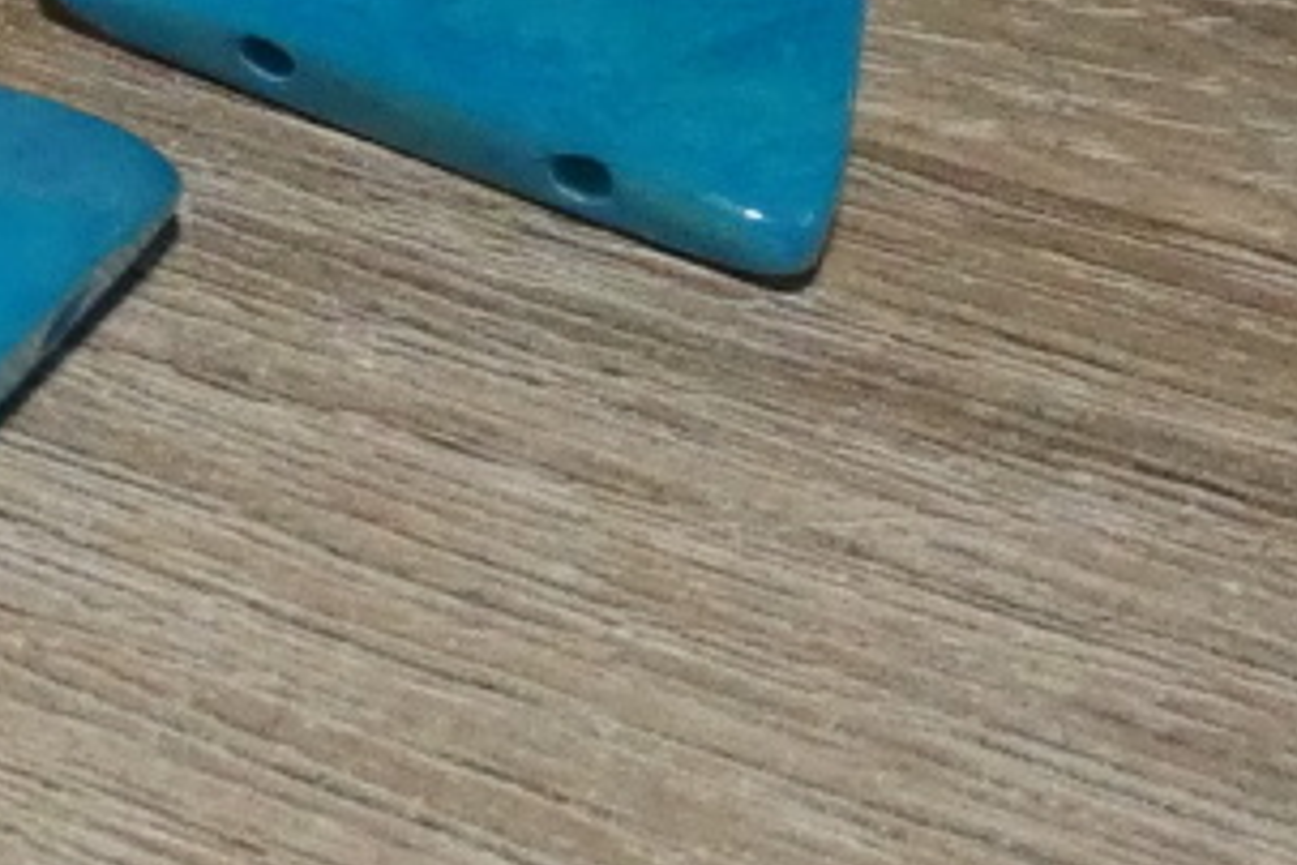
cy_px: -120
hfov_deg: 32.7
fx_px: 1981
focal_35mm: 55
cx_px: -56
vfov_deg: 23.0
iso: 800
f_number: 2.8
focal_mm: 3.6
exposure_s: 1/60
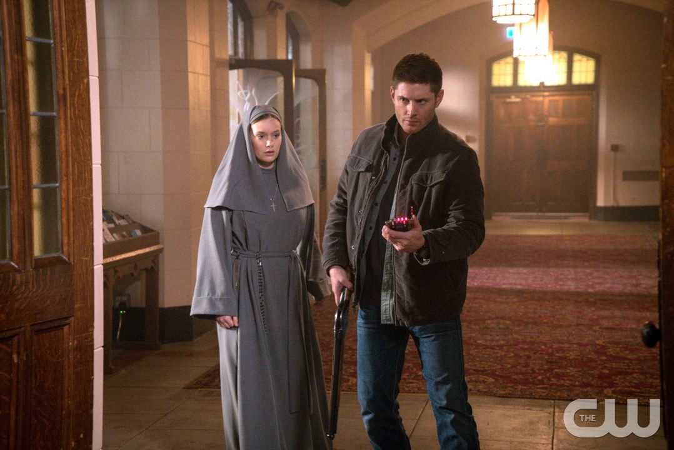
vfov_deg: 19.5
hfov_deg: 28.8
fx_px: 1311
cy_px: 225
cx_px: 337
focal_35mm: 70
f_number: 5.6
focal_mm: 70
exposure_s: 1/100
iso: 8000
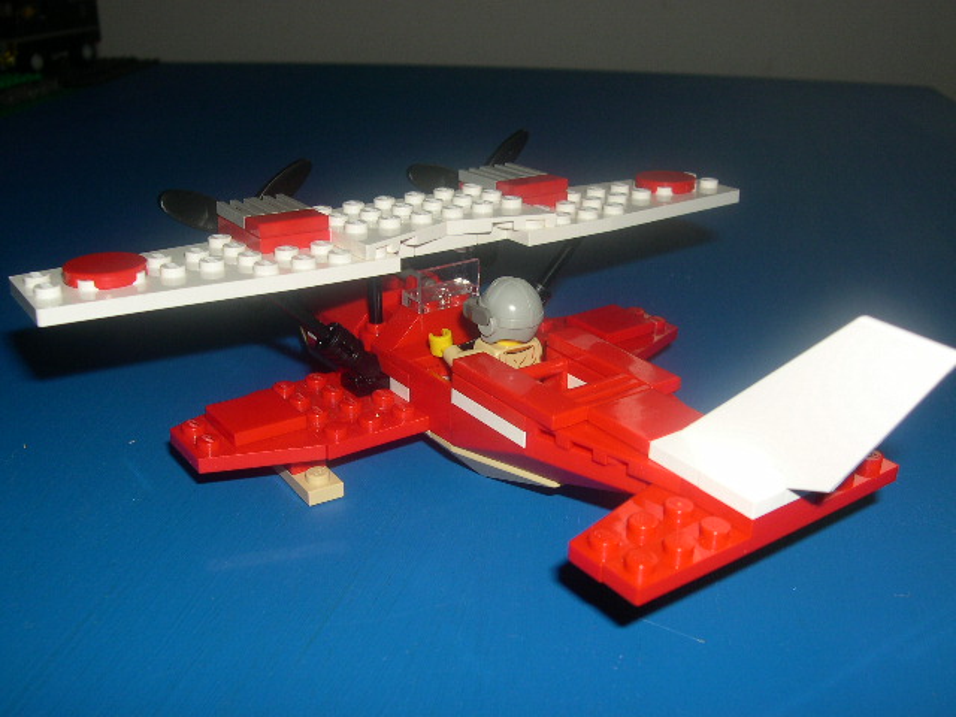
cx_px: 478
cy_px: 358
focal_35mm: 38
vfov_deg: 37.7
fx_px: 1049
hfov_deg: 49.0
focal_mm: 8
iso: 100
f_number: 7.6
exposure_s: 1/60
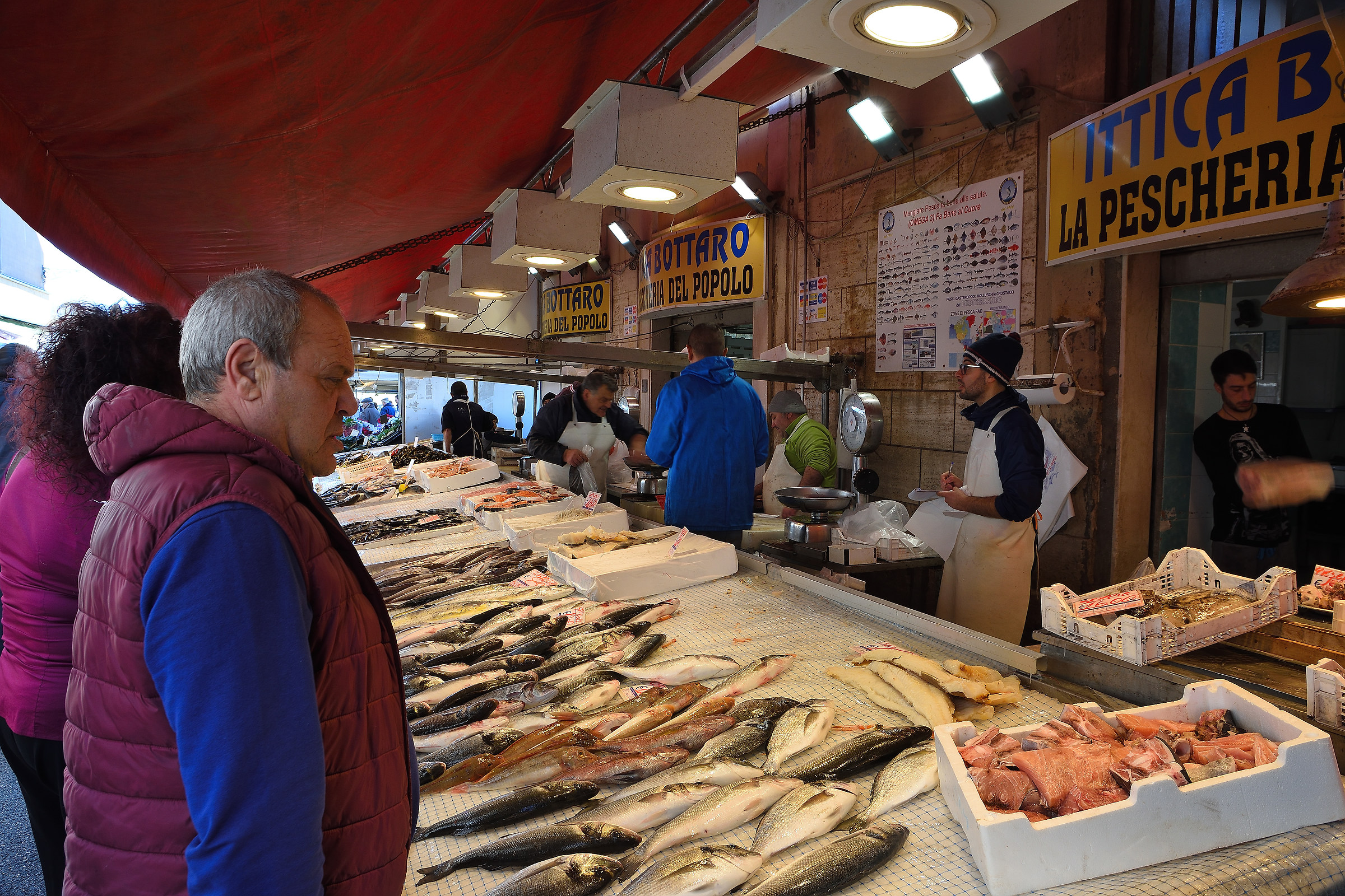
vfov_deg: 50.4
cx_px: 672
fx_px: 953
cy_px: 448
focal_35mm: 26
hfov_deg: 70.4
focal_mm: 17
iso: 100
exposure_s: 1/25
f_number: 7.1
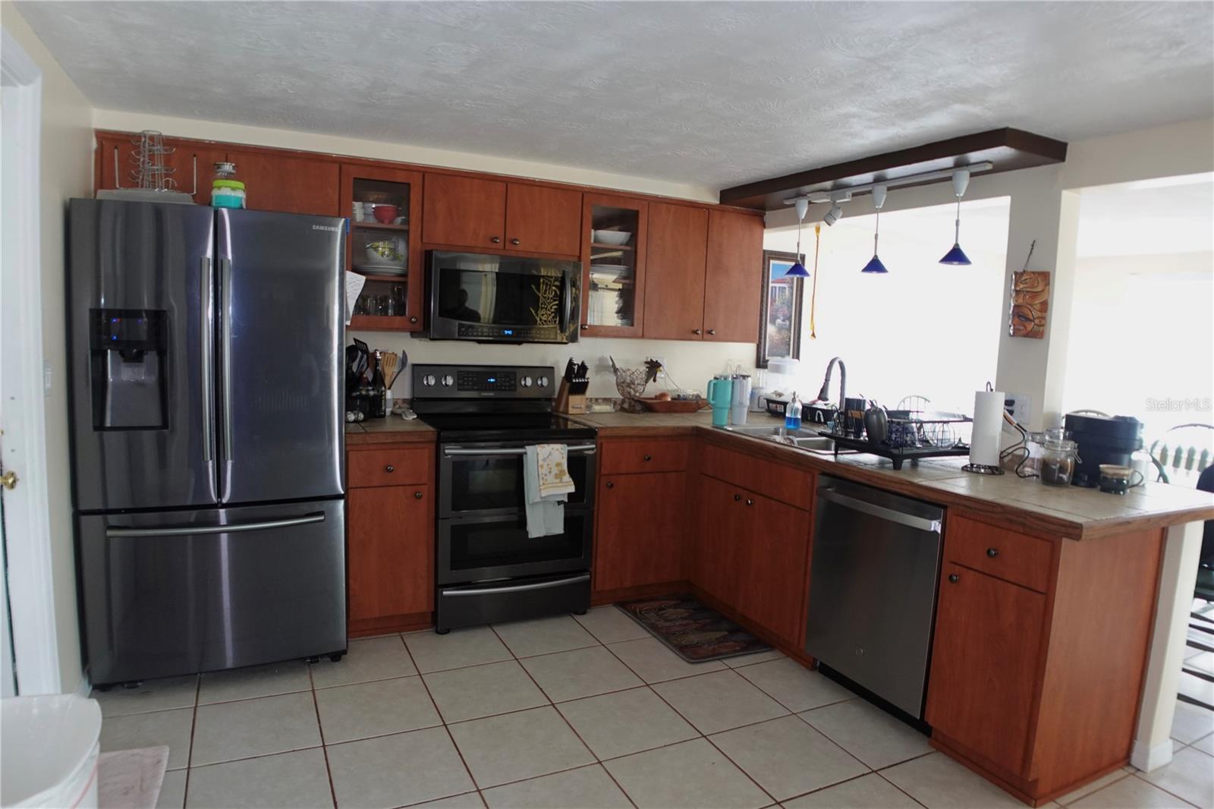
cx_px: 607
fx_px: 809
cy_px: 404
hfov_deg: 73.8
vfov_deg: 53.1
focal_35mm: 24
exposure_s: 1/30
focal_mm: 9.44
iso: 400
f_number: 1.8
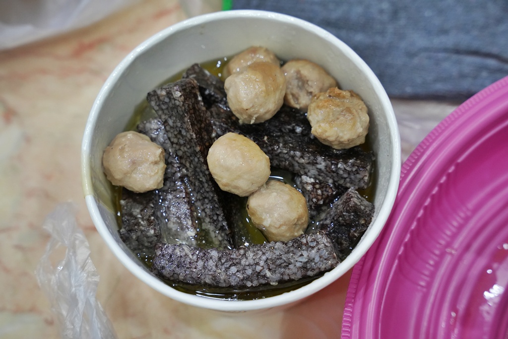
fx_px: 875
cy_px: 170
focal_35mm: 62
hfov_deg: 32.4
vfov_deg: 21.9
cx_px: 254
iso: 4000
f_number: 5
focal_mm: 62
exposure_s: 1/160
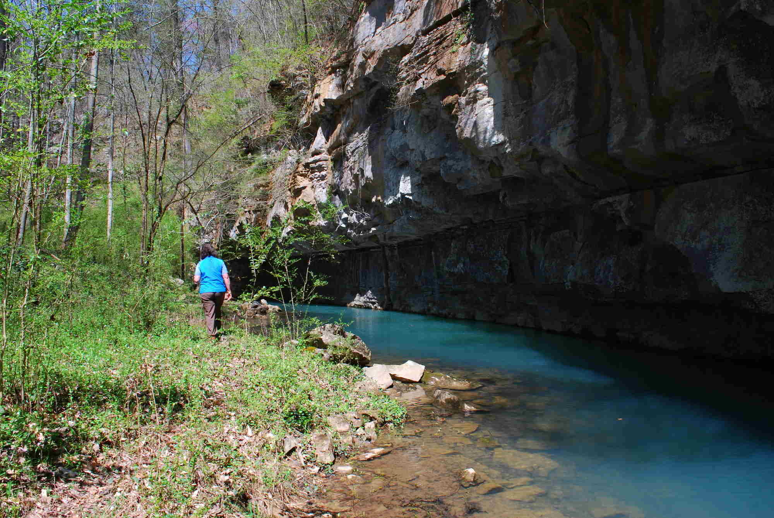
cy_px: 259
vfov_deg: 48.1
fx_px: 581
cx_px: 387
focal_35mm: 27
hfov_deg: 67.3
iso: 100
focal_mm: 18
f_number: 14
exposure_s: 1/40
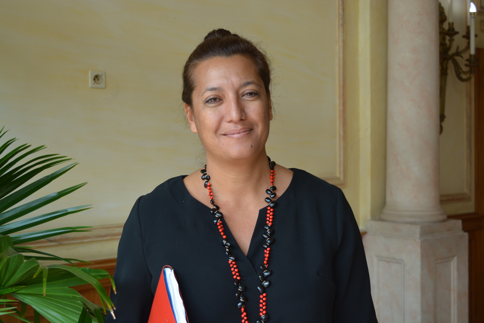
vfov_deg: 26.5
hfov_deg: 38.9
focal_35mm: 51
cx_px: 242
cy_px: 162
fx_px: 686
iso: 400
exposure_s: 1/100
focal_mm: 34
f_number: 5
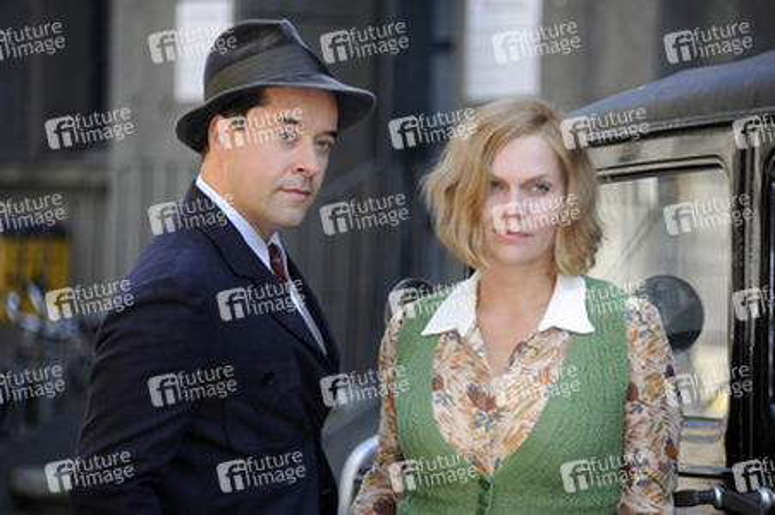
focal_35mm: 250
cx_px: 388
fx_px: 5378
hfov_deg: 8.2
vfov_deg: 5.5
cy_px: 258
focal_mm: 250
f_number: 5.6
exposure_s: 1/125
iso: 320
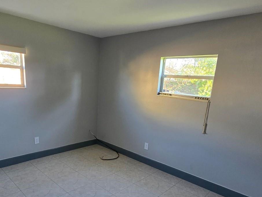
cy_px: 127
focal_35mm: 23
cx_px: 120
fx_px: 174
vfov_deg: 57.9
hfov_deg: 73.8
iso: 125
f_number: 2.2
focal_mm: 2.2
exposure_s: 1/60
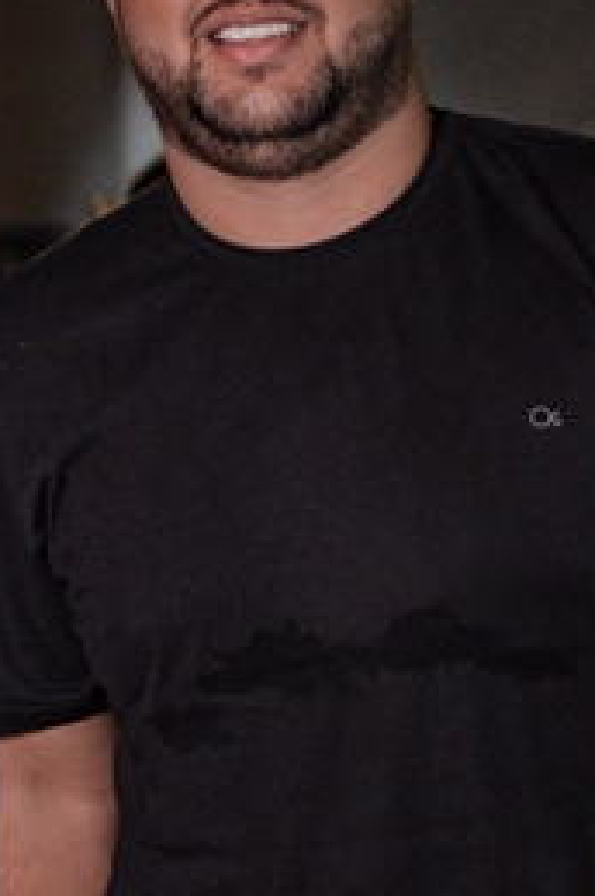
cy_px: 656
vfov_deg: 13.6
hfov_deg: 9.1
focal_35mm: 150
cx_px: 104
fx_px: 3739
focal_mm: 35
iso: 2500
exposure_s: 1/400
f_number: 2.2
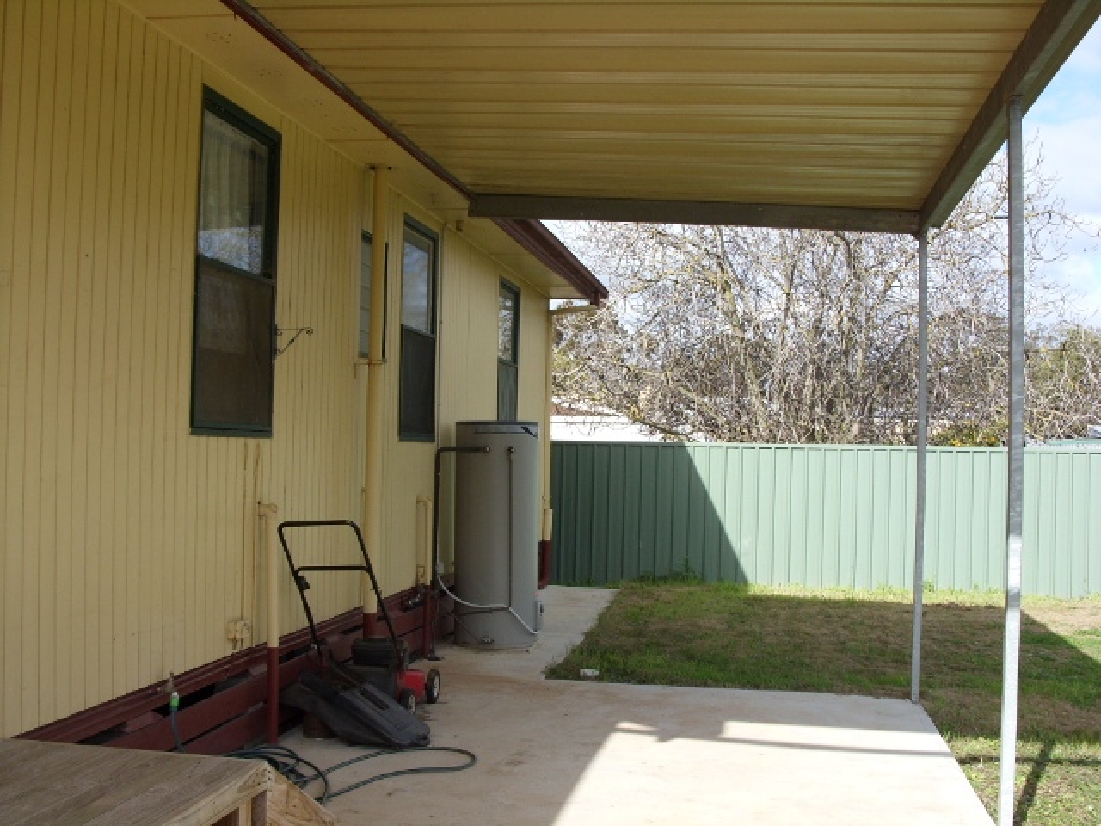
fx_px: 1209
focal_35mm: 38
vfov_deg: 37.7
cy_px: 413
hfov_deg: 49.0
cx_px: 550
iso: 50
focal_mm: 6.3
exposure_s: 1/284
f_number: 4.9
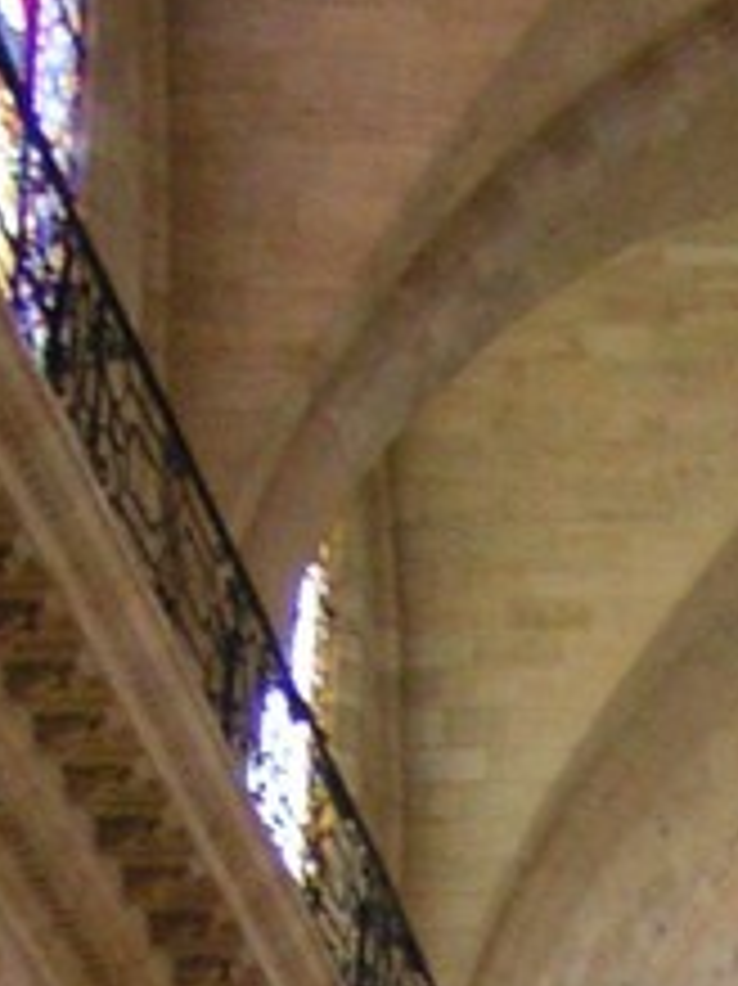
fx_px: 5264
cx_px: 1341
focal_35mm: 185
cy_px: 1920
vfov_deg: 10.0
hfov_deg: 7.8
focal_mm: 5.8
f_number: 2.8
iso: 200
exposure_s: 1/13
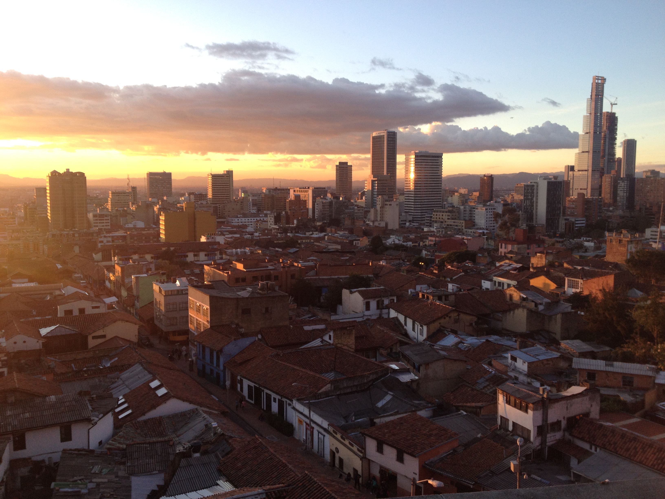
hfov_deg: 52.6
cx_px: 332
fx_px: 672
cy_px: 250
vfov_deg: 40.7
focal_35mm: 35
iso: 50
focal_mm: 4.28
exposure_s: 1/159
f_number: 2.4
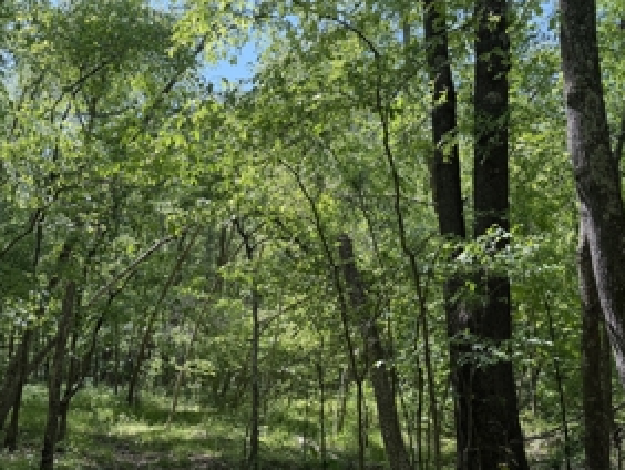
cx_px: 239
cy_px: 286
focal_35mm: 34
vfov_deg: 41.6
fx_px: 614
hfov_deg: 53.4
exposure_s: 1/654
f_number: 1.78
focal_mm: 6.76
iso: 80
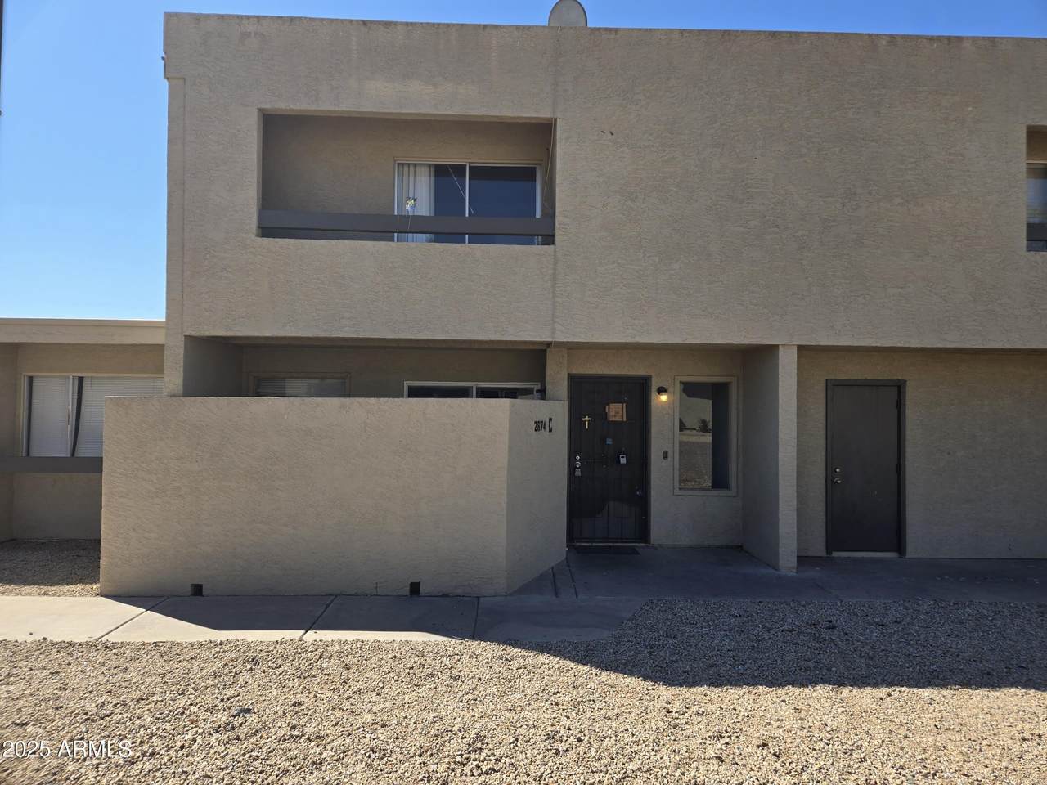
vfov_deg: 58.9
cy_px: 392
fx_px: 696
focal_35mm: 23
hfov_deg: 73.9
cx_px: 524
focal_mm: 5.4
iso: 25
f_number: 1.8
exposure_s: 1/1225
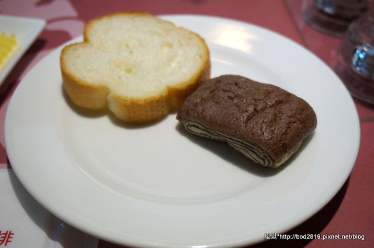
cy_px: 124
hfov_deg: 46.5
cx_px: 187
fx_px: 436
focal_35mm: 42
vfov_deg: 31.8
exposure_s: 1/60
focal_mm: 28
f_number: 4.5
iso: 250
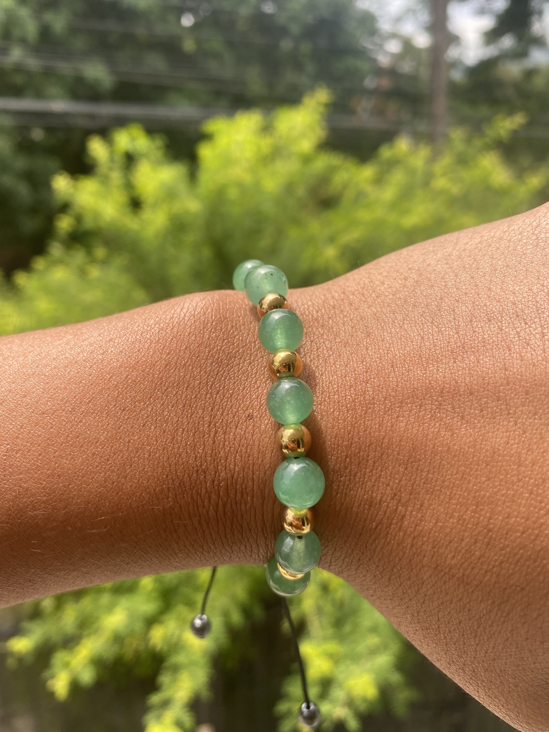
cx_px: 274
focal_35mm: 26
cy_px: 366
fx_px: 550
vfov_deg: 67.3
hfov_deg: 53.1
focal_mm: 4.25
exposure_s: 1/546
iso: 32
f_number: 1.8
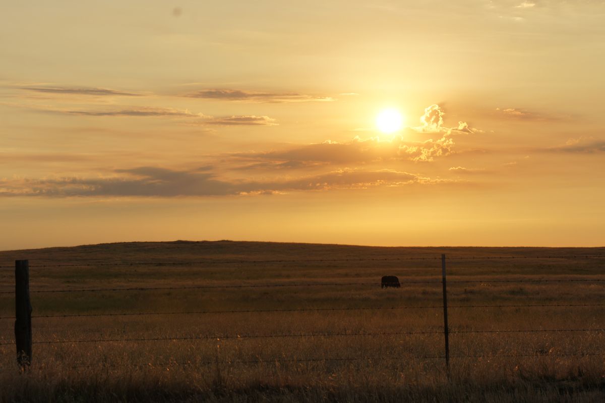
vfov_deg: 11.7
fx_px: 1973
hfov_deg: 17.4
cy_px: 202
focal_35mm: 117
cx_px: 302
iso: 200
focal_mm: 78.3
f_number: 9
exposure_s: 1/320
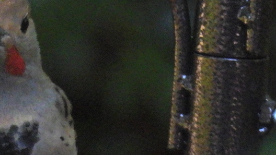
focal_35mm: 2908
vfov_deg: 0.4
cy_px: 216
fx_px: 21282
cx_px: -38
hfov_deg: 0.7
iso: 1250
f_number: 5.6
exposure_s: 1/125
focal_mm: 196
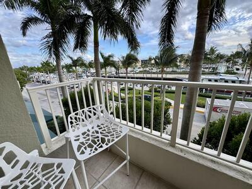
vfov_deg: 85.7
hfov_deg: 102.1
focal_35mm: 14
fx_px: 102
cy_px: 94
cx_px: 126
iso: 40
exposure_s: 1/260
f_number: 2.2
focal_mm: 2.22
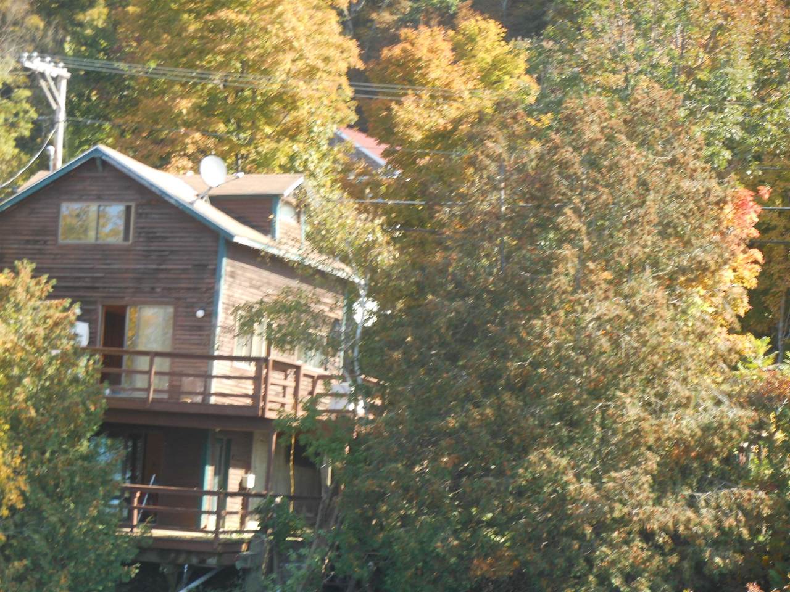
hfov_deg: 15.5
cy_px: 296
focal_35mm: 127
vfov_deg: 11.7
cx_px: 395
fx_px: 2898
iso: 80
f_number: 5
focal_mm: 22.6
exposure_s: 1/60
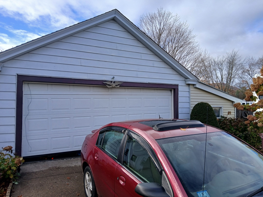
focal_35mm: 26
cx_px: 132
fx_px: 198
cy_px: 98
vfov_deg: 53.1
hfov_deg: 67.3
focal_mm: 3.98
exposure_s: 1/332
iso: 20
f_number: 1.8
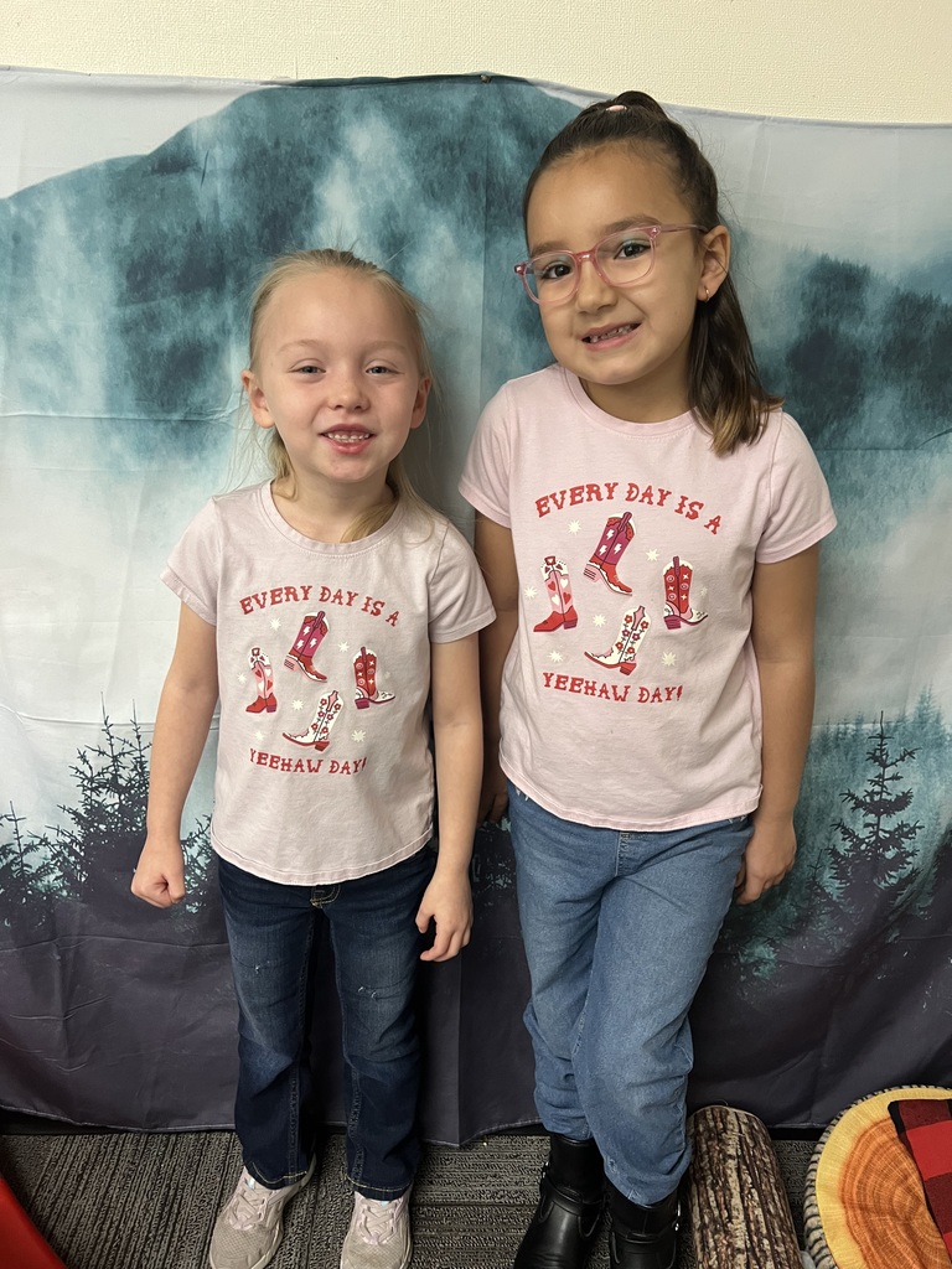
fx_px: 953
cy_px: 634
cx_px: 476
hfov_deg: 53.1
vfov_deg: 67.3
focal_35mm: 26
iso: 200
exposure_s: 1/60
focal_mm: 5.7
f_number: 1.5
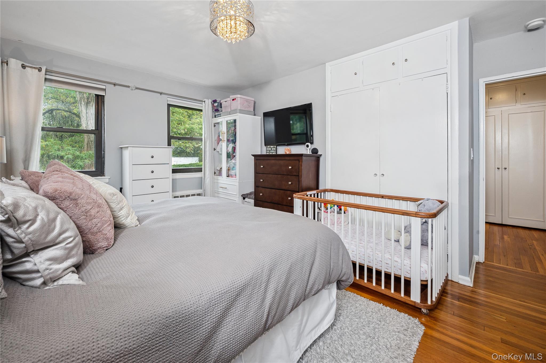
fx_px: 212
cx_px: 273
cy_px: 182
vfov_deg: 81.1
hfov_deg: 104.3
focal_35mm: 14
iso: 200
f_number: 11
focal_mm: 14
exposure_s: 1/10
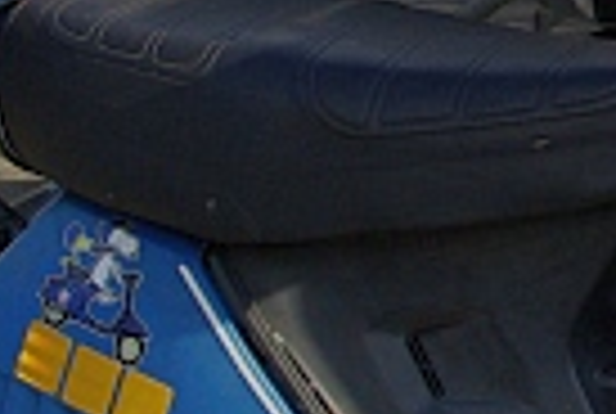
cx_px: 1048
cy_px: -4
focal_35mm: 229
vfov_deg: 6.0
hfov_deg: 8.7
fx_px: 3930
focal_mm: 26.25
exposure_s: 1/800
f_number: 5.6
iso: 200
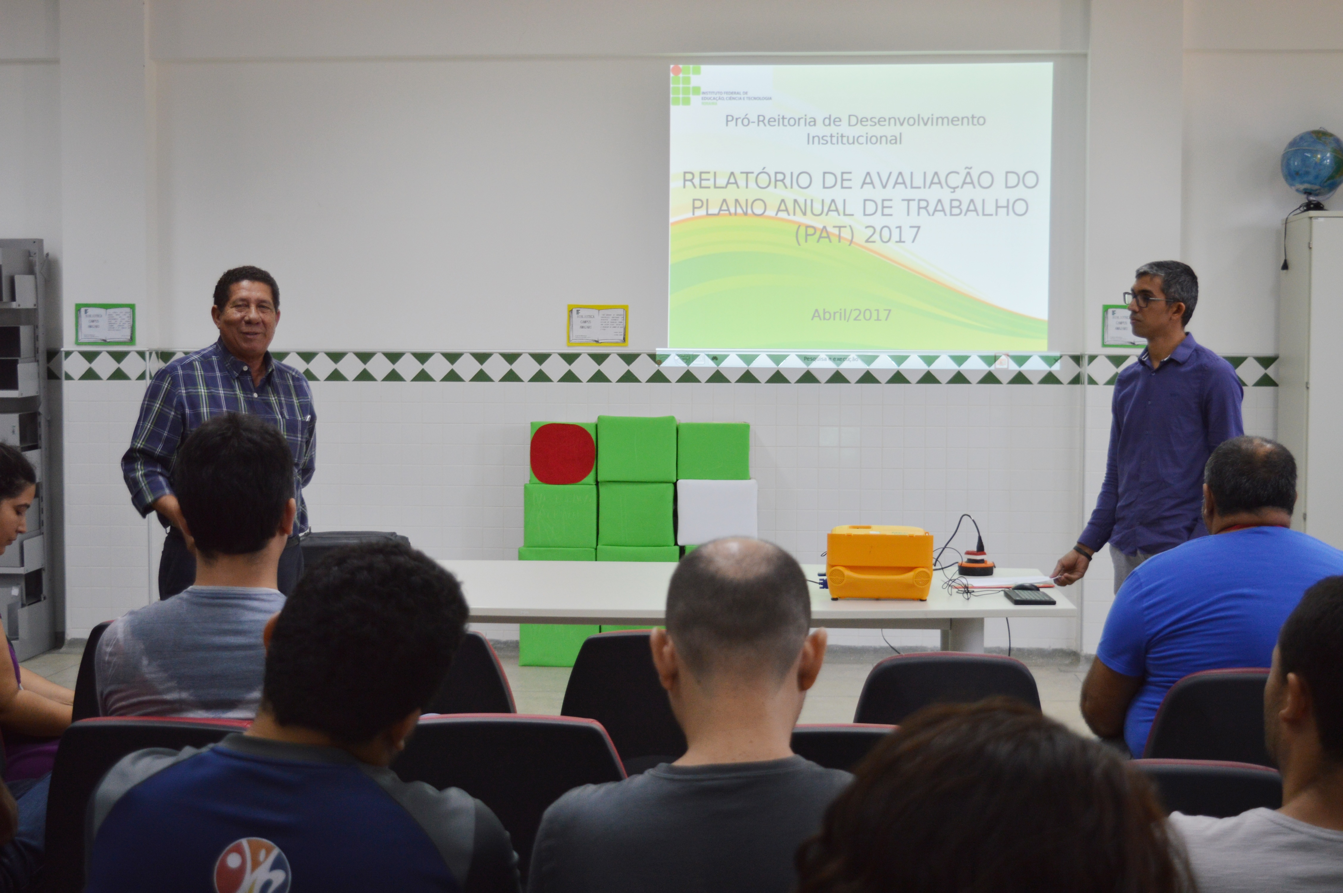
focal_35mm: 51
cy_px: 446
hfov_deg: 38.9
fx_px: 1901
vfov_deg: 26.4
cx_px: 672
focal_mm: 34
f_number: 4.5
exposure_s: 1/60
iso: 400
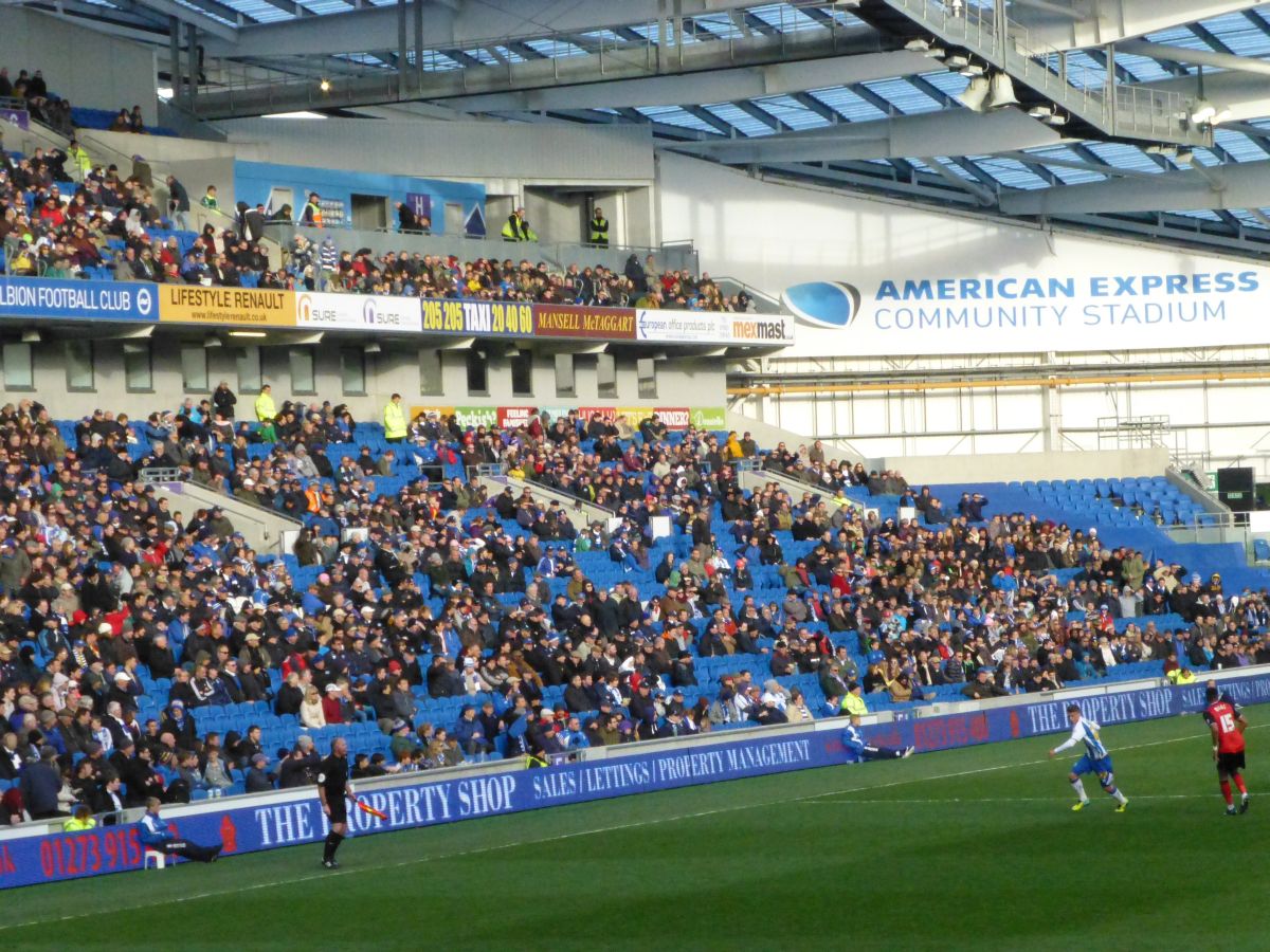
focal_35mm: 145
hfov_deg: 13.6
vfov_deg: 10.2
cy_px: 476
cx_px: 635
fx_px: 5320
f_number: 5.4
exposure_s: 1/1600
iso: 1600
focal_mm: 25.9
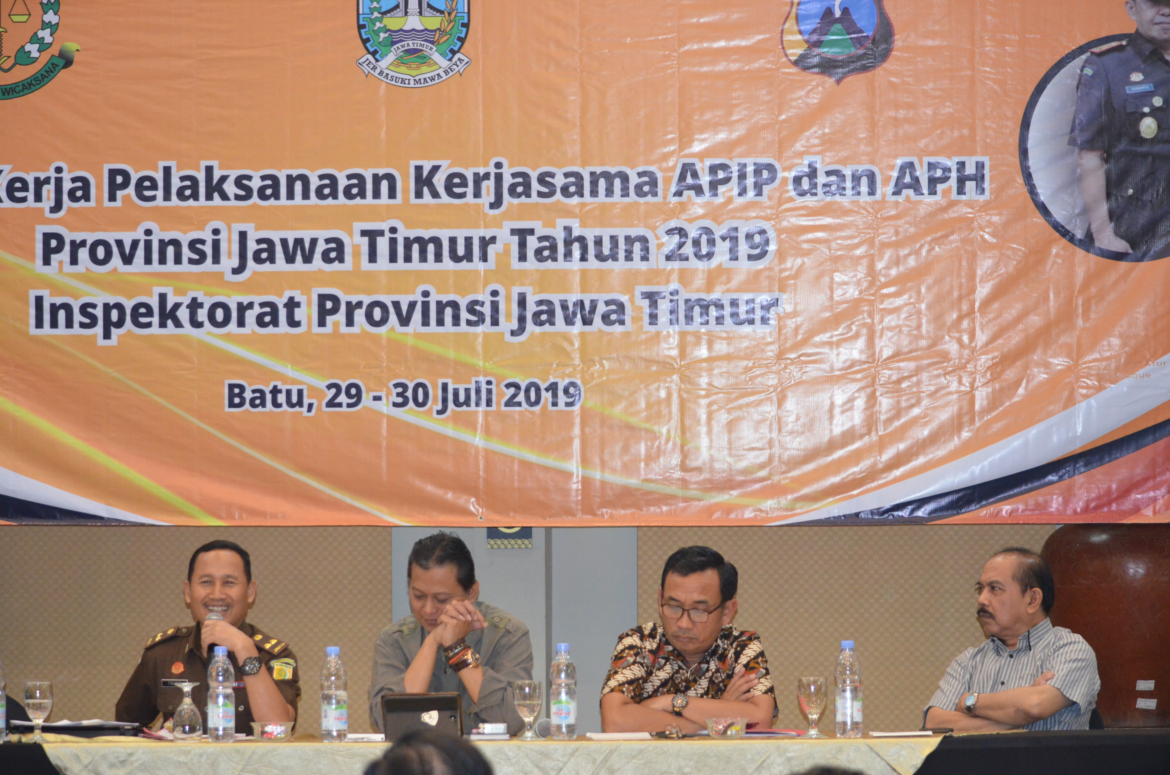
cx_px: 585
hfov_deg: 17.1
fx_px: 3892
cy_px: 388
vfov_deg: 11.4
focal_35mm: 120
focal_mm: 80
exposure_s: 1/60
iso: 2800
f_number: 4.5
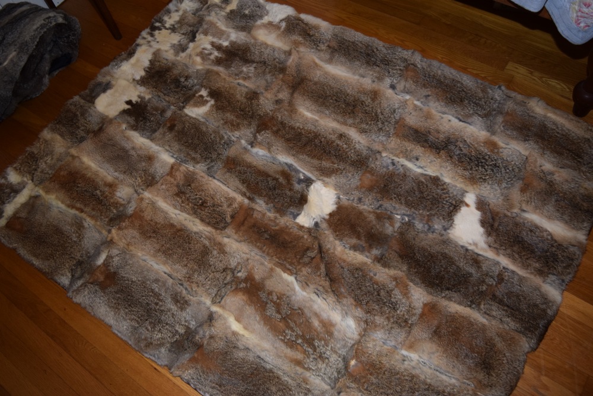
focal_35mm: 30
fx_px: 494
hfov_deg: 61.9
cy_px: 198
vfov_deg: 43.6
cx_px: 296
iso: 800
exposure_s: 1/60
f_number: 3.5
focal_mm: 20
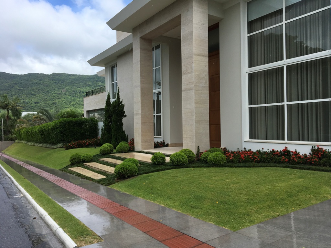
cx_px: 166
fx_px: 277
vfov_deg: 48.2
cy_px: 124
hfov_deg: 61.7
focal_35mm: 29
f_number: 2.2
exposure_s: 1/1040
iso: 25
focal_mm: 4.15
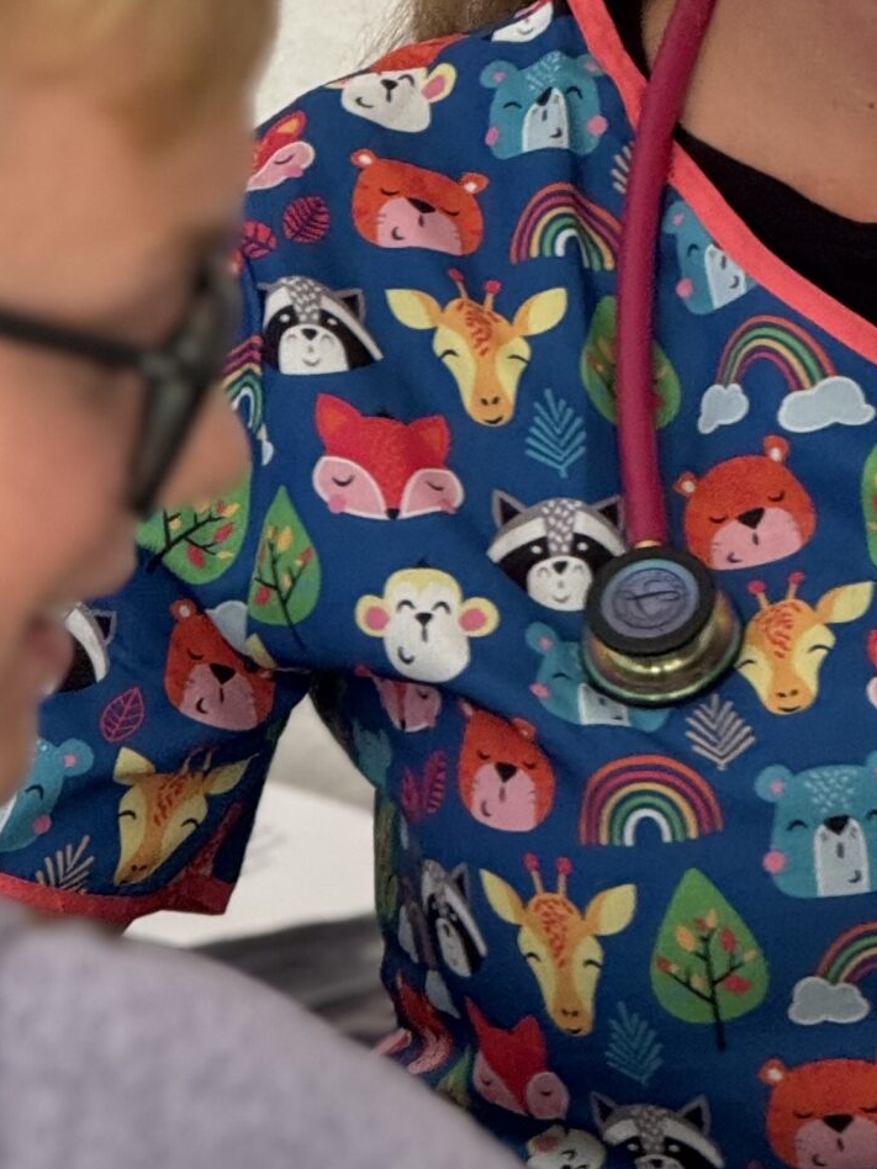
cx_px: 390
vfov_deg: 6.1
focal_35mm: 324
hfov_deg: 4.6
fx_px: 10945
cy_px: 502
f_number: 2.8
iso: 250
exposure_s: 1/70
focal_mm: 15.66
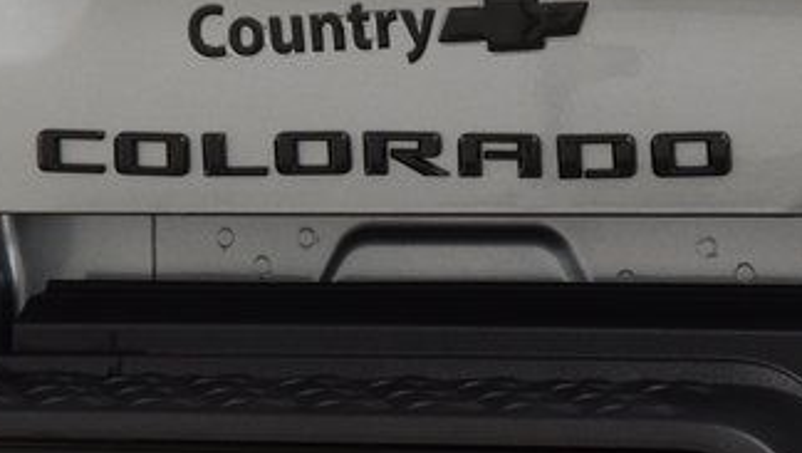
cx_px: 399
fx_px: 4619
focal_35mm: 217
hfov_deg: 9.9
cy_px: 103
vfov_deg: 5.6
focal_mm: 70
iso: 1600
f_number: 6.3
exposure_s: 1/30
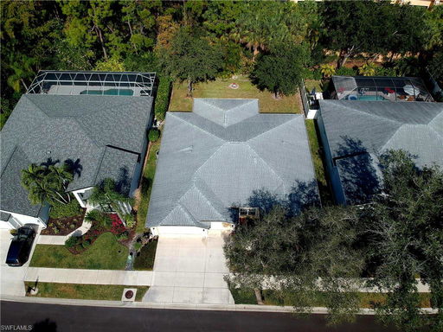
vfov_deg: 54.9
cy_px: 166
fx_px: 320
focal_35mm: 25
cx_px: 222
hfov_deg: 69.4
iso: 100
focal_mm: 4.49
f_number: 2.6
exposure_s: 1/1000
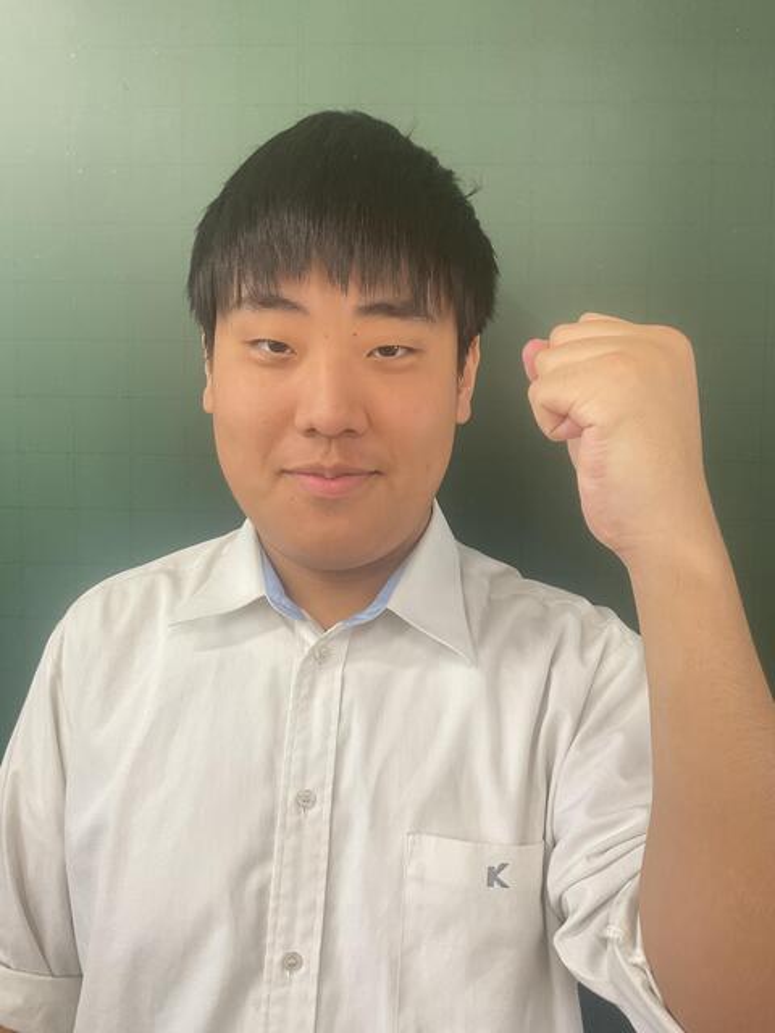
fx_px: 866
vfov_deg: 61.7
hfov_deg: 48.2
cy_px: 516
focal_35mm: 29
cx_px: 388
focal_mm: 3
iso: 64
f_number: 1.8
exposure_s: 1/60
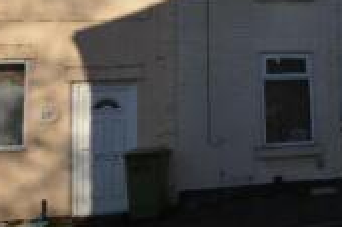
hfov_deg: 39.6
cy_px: 51
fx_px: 399
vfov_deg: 31.2
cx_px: 358
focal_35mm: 42
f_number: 10
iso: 100
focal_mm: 10
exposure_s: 1/200
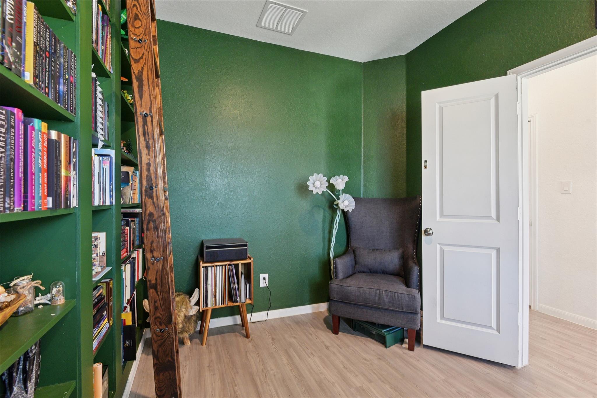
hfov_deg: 96.7
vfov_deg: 73.7
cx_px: 298
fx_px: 265
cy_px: 199
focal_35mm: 16
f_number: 8
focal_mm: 16
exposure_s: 1/15
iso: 2800
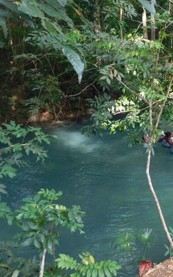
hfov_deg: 27.7
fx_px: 324
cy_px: 139
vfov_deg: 46.2
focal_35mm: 43
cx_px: 182
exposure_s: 1/40
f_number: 3.2
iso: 125
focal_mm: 5.3
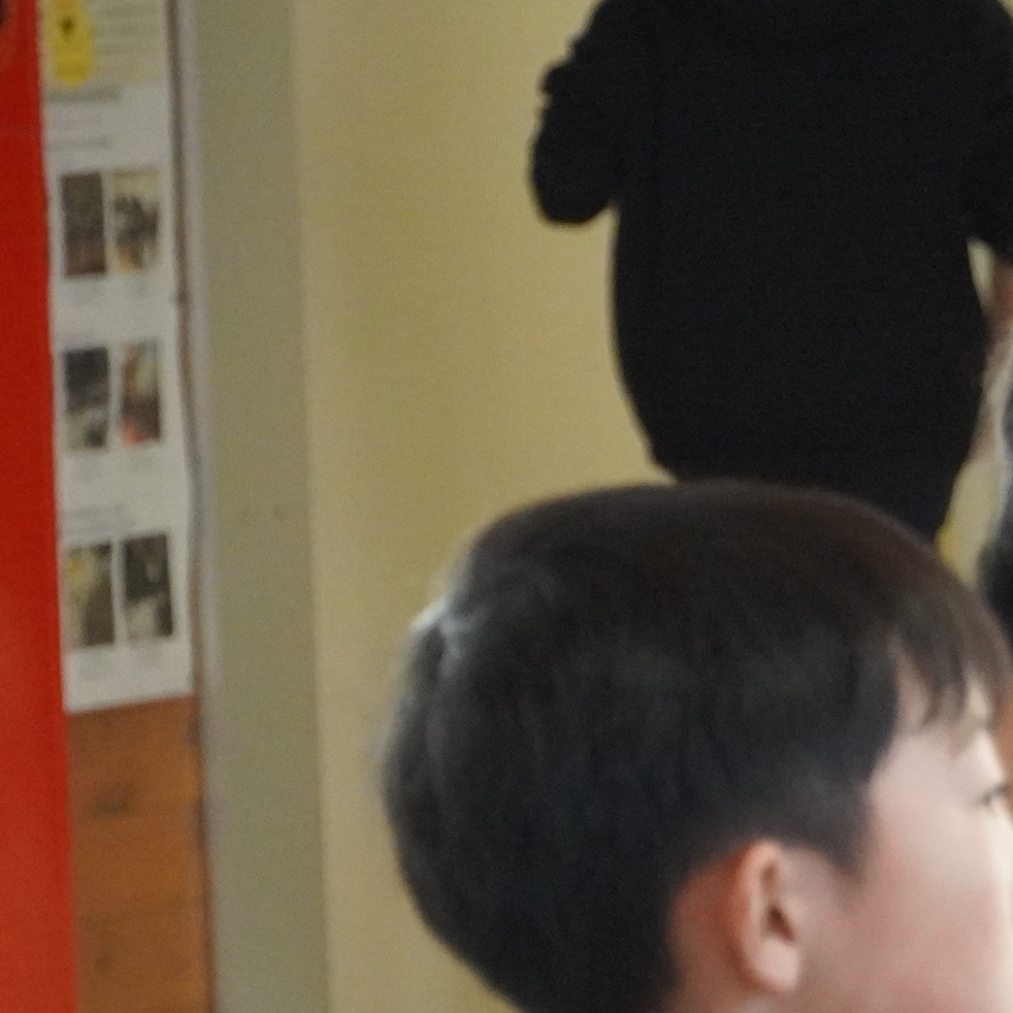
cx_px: 1723
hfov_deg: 3.4
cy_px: 1257
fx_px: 16976
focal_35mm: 513
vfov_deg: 3.4
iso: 4000
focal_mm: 99
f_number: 5.6
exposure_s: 1/160
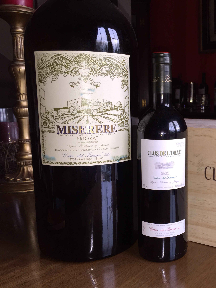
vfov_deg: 47.9
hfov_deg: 35.0
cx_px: 188
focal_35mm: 39
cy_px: 144
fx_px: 325
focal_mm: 4.15
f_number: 2.2
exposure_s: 1/32
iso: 32
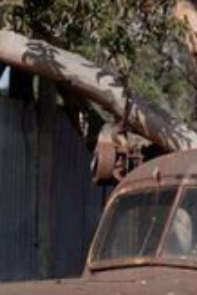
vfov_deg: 8.7
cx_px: 352
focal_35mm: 235
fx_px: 1925
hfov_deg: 5.8
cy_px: 304
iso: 100
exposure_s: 1/500
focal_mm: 50
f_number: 5.6
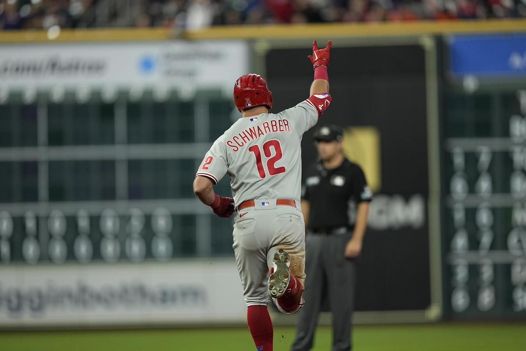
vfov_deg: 3.4
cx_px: 263
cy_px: 176
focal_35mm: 400
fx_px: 5843
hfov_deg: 5.2
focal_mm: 400
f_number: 2.8
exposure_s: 1/2000
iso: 2000
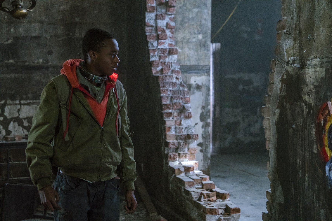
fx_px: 646
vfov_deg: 19.5
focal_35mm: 70
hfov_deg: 28.8
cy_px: 110
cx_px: 166
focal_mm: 70
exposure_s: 1/80
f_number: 4
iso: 6400
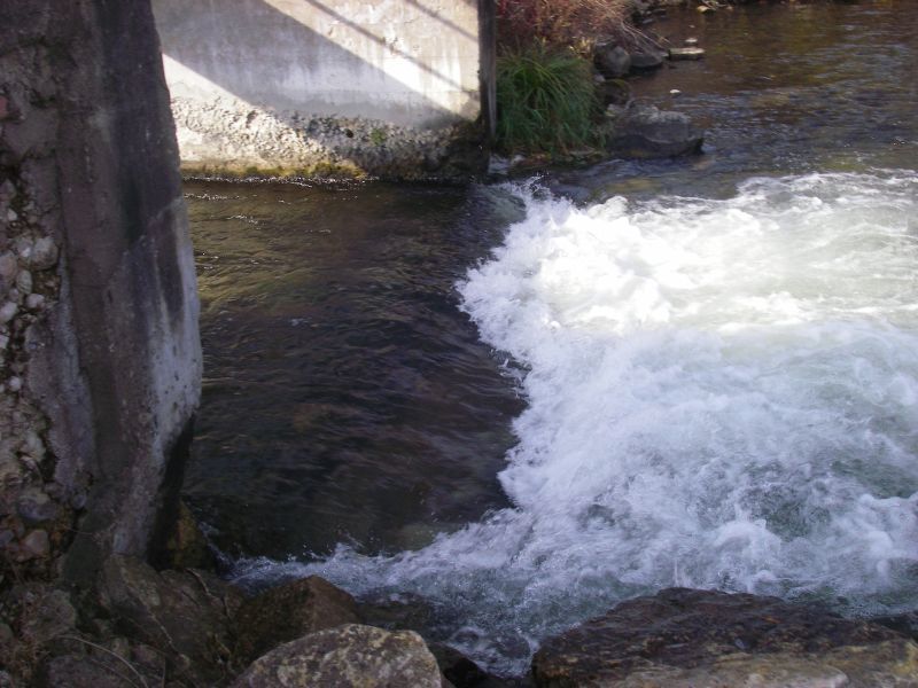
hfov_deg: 49.0
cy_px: 344
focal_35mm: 38
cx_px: 459
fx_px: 1008
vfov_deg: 37.7
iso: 64
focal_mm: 6.3
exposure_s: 1/100
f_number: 6.6
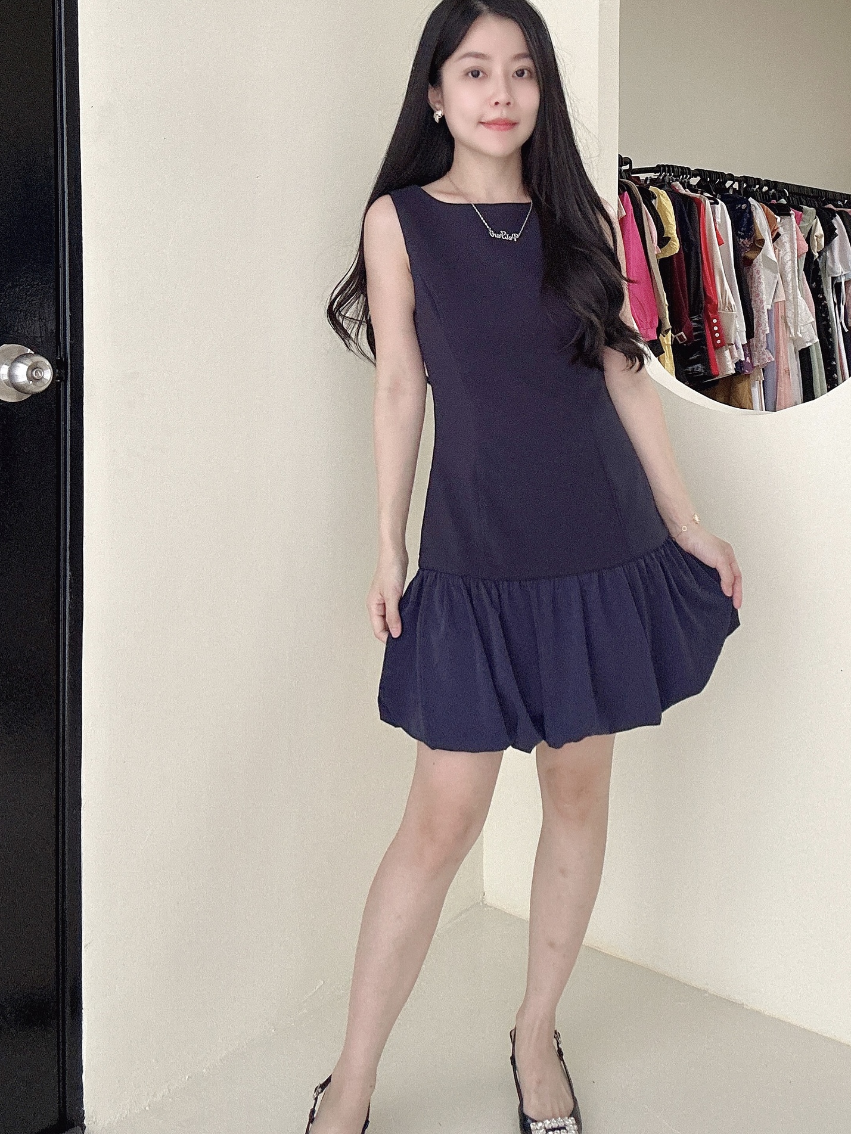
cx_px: 493
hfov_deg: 48.1
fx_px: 950
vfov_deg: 61.6
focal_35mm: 29
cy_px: 543
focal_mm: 2.69
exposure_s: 1/60
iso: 100
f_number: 1.9
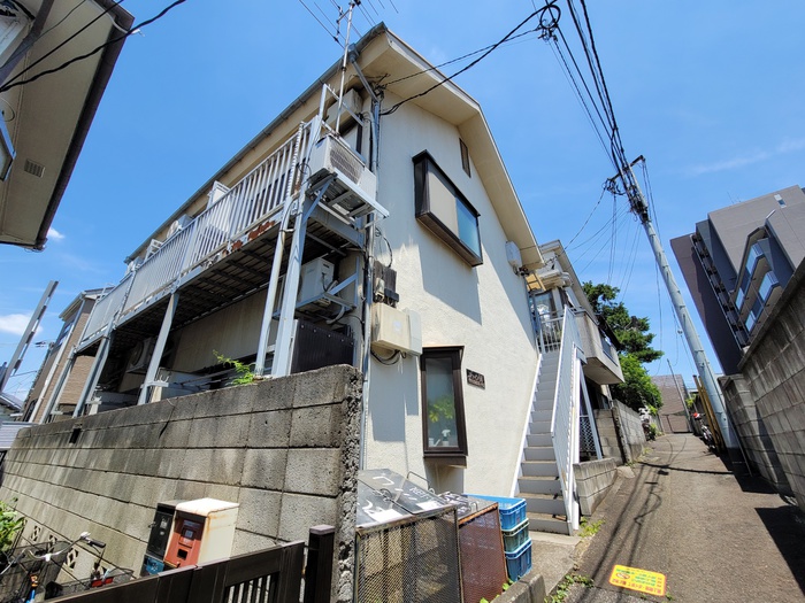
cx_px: 402
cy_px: 302
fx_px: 302
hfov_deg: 106.2
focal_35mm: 13
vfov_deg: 89.9
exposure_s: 1/1321
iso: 64
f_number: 2.2
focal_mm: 2.2
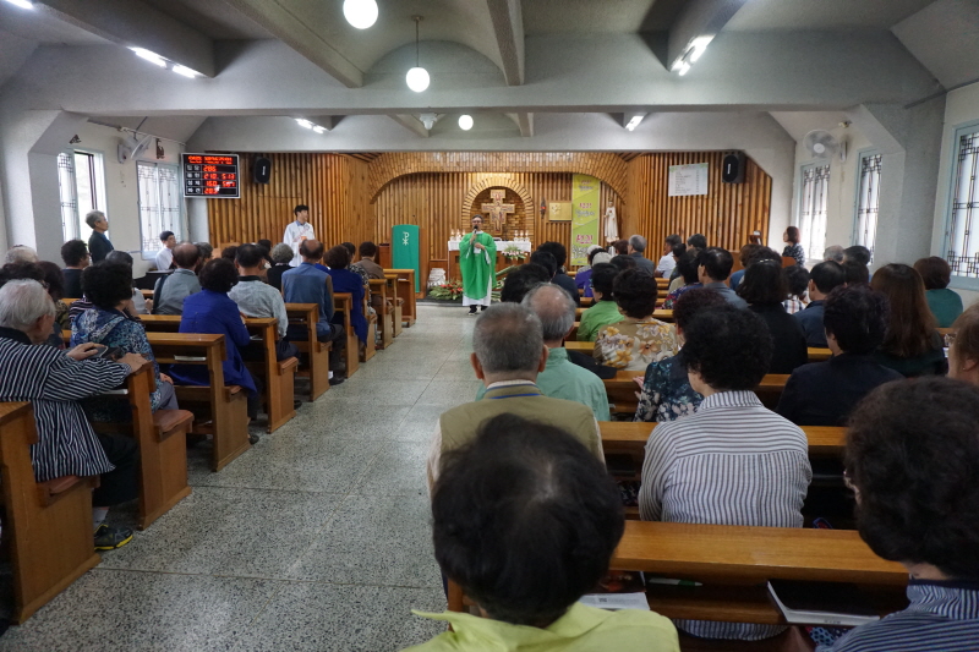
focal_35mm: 24
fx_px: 652
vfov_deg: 53.1
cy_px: 326
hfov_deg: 73.8
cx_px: 490
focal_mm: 16
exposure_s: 1/160
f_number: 4
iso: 2000
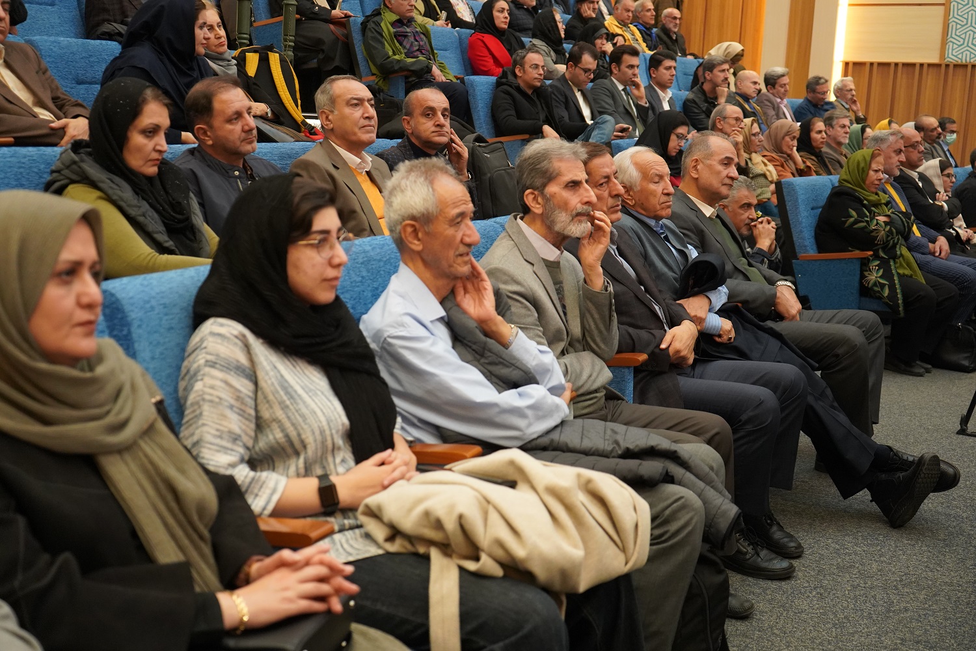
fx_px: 1139
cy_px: 326
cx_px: 488
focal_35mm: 42
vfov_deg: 31.9
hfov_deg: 46.4
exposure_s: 1/160
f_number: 4.5
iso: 4000
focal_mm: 42
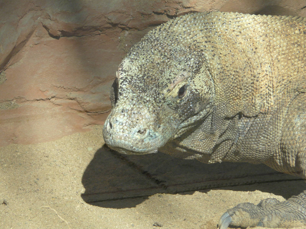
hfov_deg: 5.9
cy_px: 114
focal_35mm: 337
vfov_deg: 4.4
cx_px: 153
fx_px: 2979
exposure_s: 1/250
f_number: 5.6
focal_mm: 55.4
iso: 100
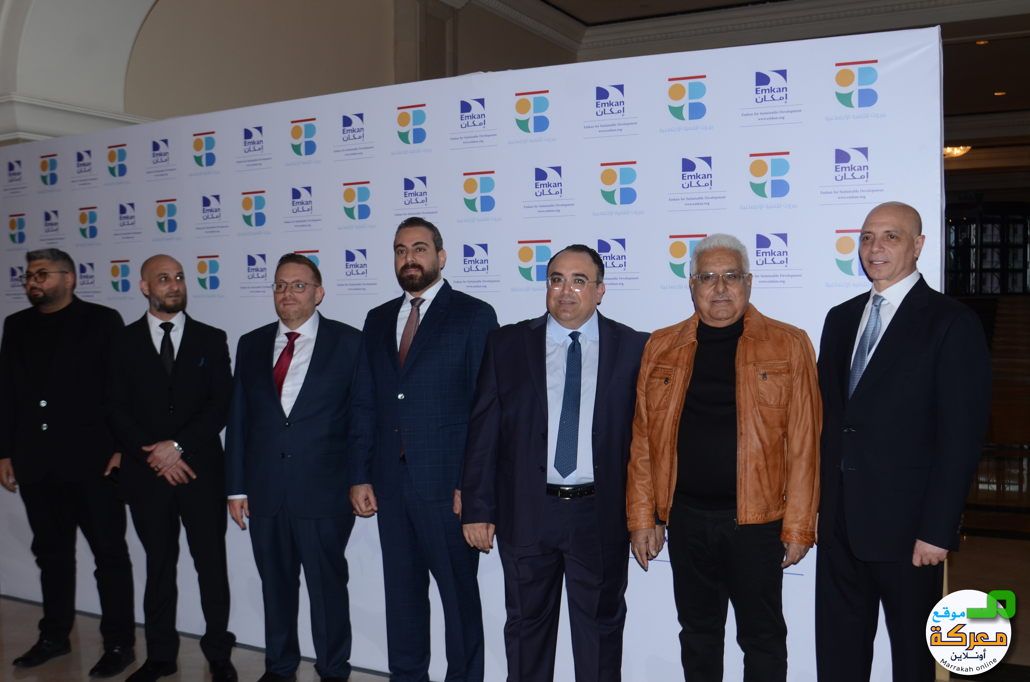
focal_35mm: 36
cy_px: 341
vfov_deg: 36.7
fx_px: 1028
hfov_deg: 53.2
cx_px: 515
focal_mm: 24
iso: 250
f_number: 4.5
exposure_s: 1/250
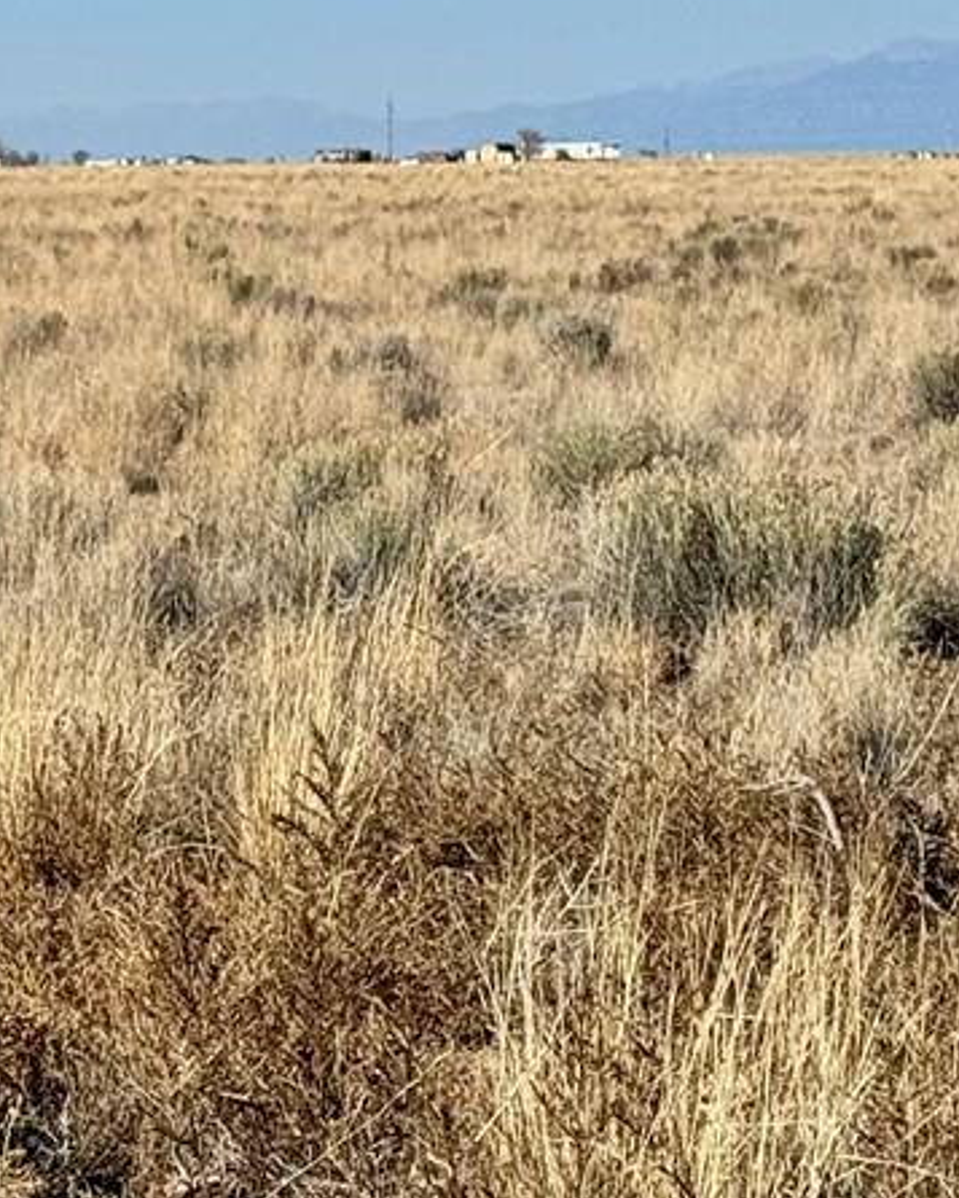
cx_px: -803
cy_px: 279
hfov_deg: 8.8
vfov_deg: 11.4
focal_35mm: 168
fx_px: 5958
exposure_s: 1/7092
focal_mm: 6.76
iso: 64
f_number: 1.78
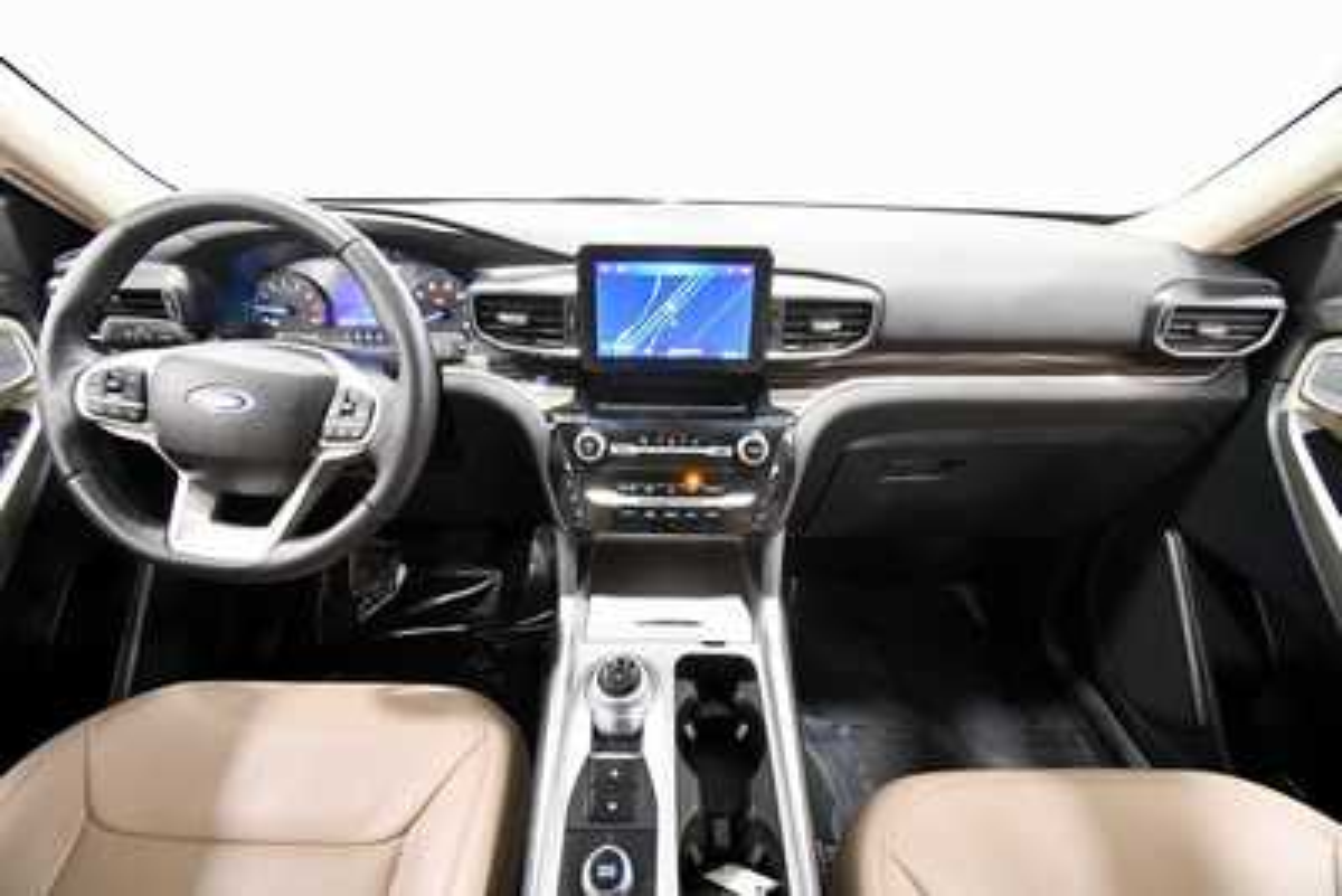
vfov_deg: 77.4
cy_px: 448
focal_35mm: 15
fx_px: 559
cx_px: 671
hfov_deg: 100.4
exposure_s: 1/60
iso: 4000
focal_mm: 10
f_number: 4.5
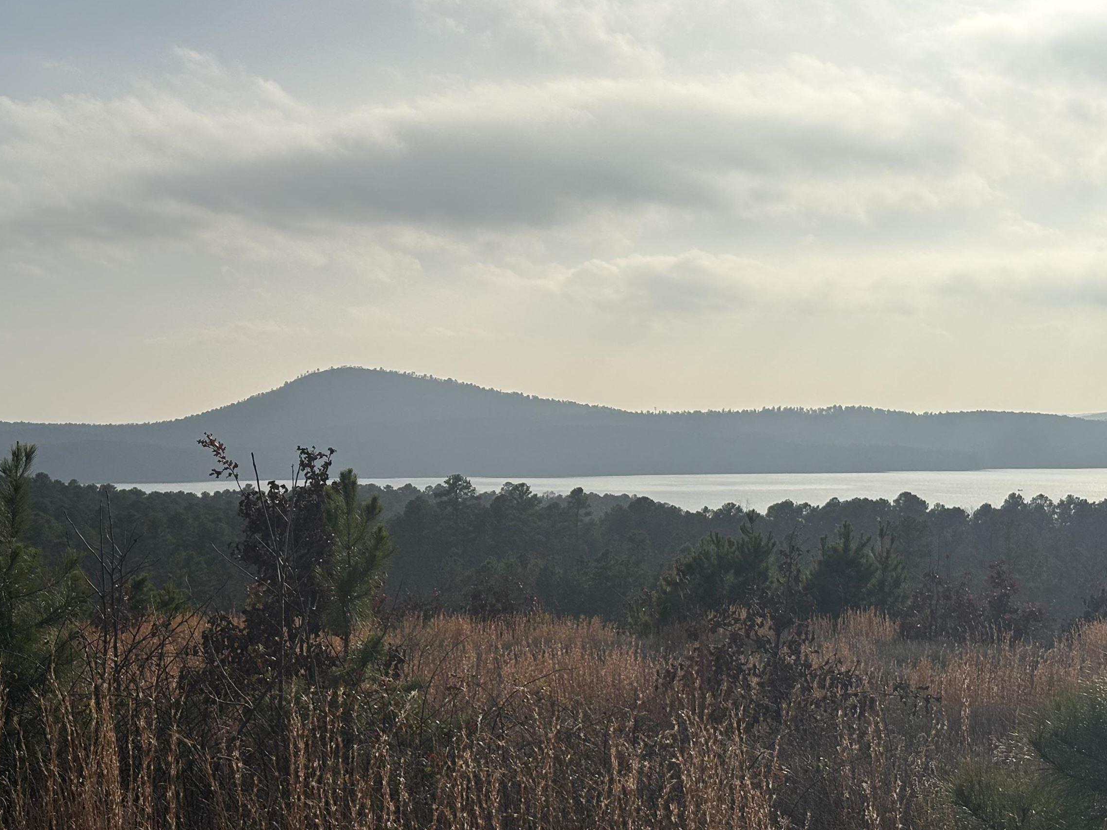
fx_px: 2239
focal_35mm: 70
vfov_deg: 21.0
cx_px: 423
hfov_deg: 27.7
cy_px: 431
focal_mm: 5.96
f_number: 1.6
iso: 32
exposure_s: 1/14493
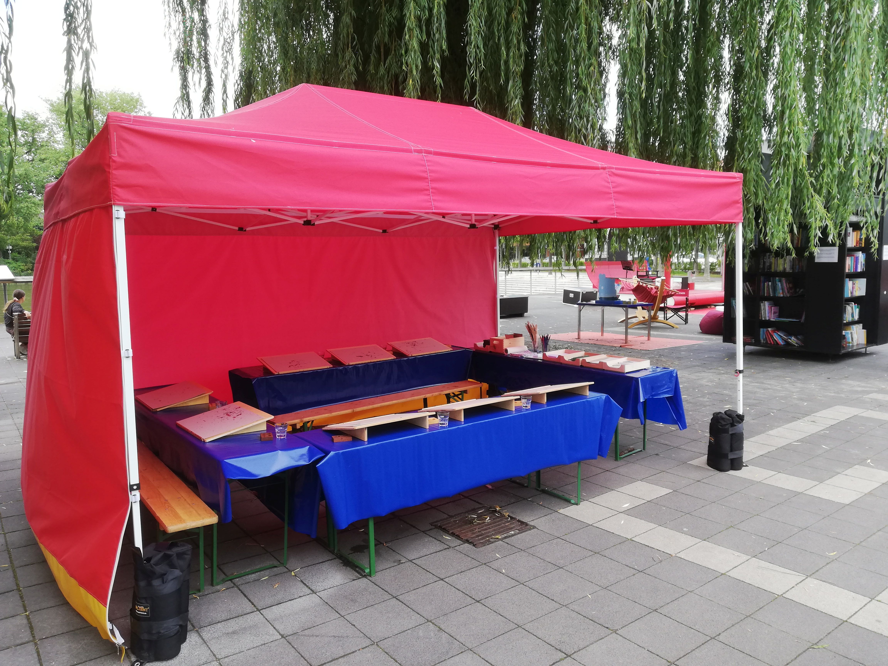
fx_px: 667
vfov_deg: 53.1
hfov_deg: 67.3
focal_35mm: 26
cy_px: 333
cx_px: 444
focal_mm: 3.81
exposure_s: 1/285
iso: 50
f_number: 2.2
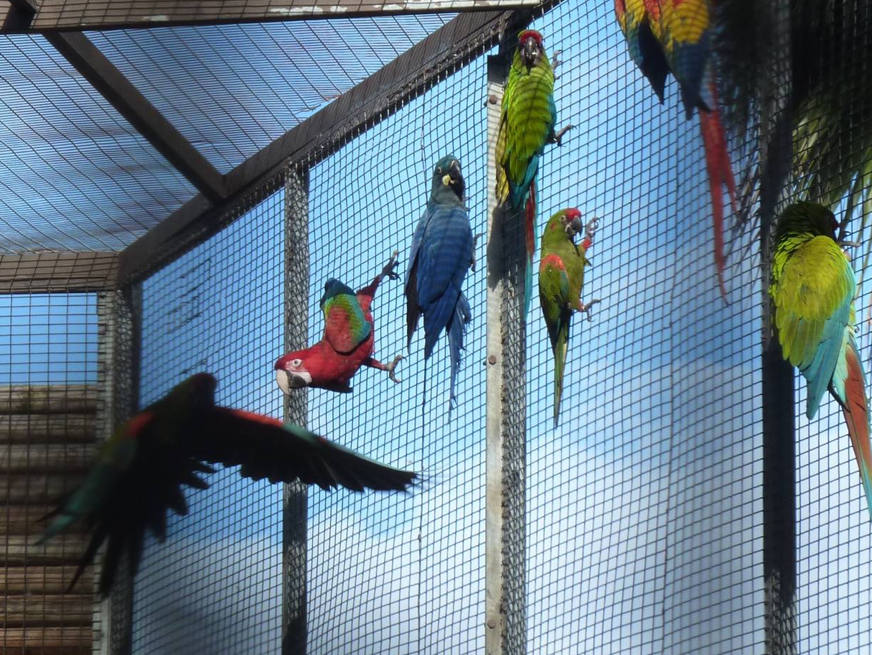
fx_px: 5241
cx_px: 400
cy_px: 227
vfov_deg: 7.1
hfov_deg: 9.5
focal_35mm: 208
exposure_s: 1/400
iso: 125
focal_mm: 25.9
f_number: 4.5
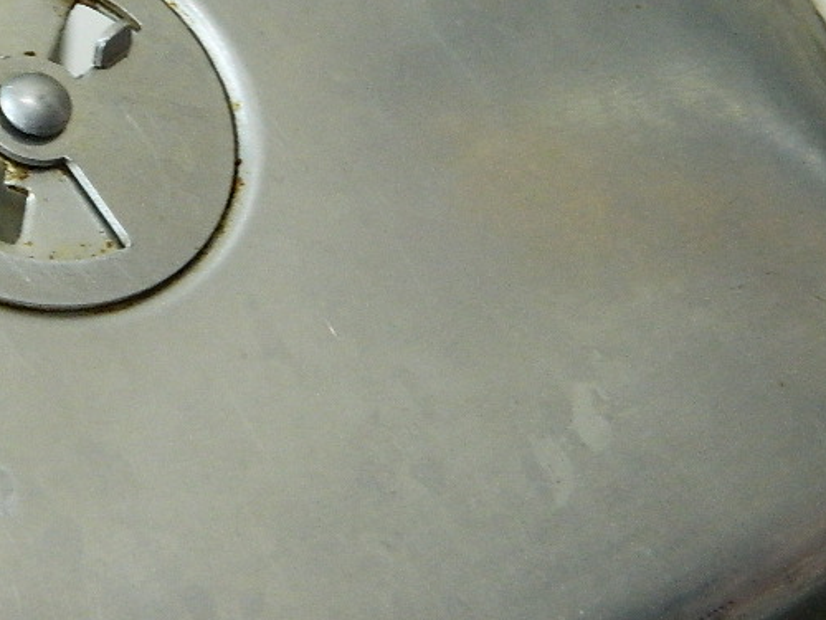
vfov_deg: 17.5
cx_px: 23
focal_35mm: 84
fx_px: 2004
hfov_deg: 22.5
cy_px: 197
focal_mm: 7.3
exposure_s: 1/100
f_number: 3.5
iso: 400
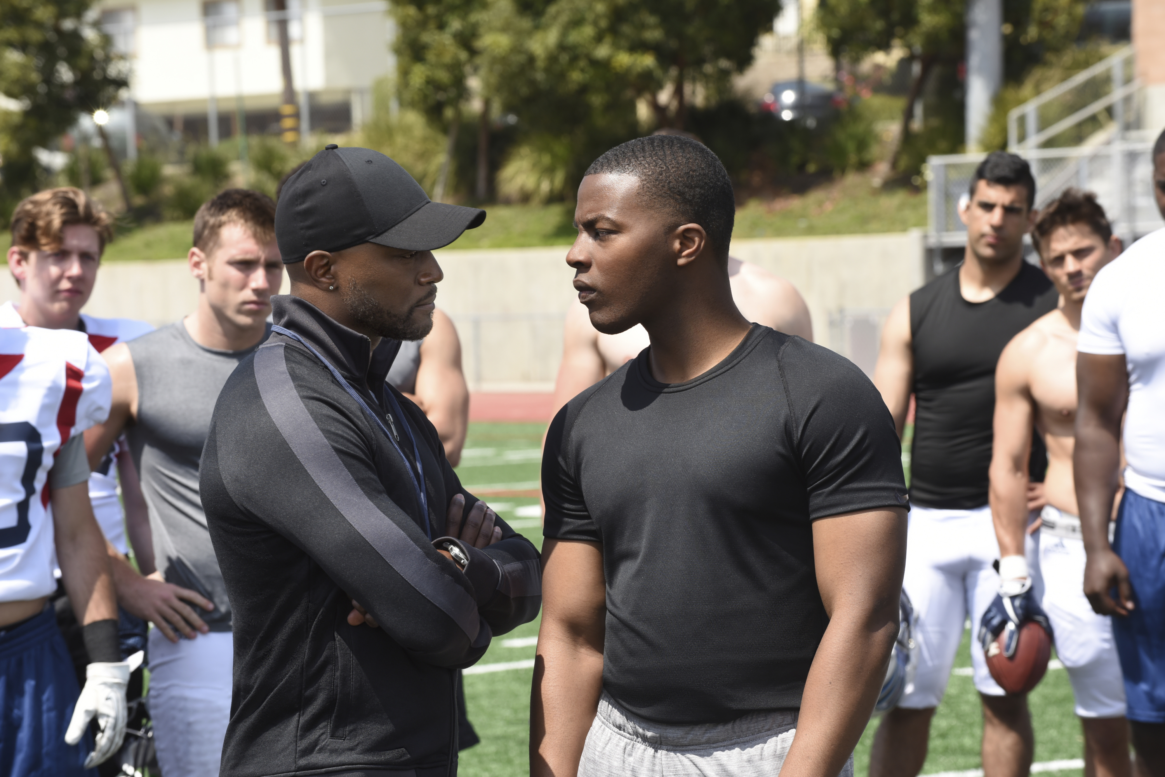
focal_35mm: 140
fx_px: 4530
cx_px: 582
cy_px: 388
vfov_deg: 9.8
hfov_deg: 14.7
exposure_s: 1/200
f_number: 10
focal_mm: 140
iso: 200
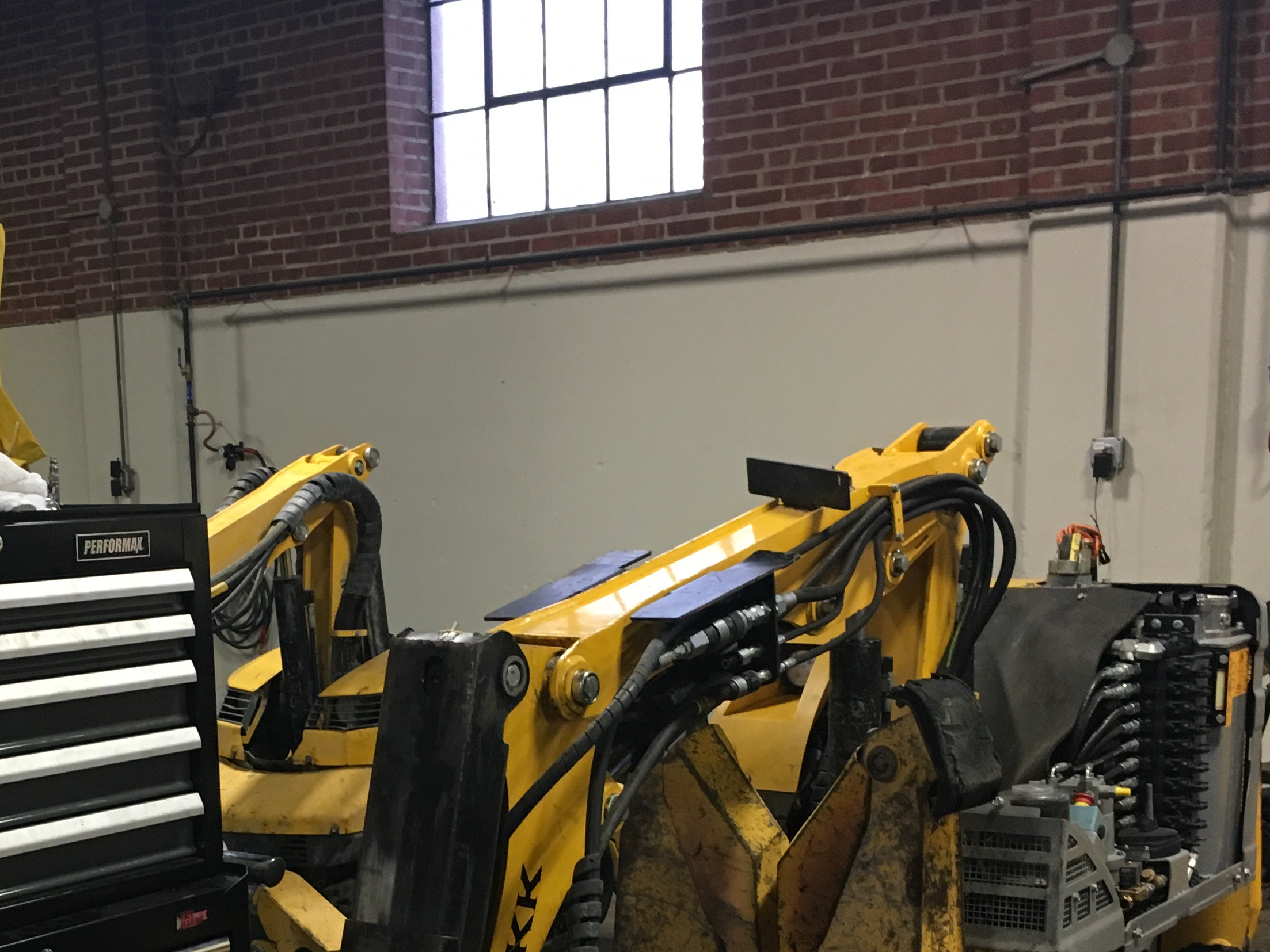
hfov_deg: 35.7
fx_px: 1945
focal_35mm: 53
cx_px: 395
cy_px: 803
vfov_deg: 26.8
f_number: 2.2
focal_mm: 4.15
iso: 100
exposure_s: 1/30
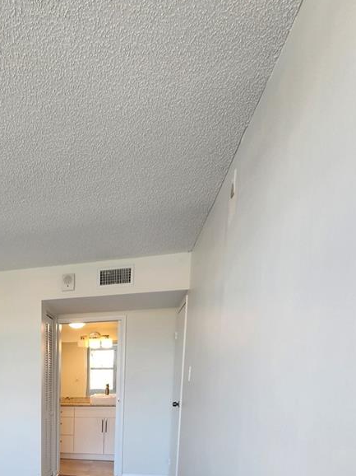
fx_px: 371
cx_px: 6
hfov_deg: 44.3
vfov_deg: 55.0
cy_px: 445
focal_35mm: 27
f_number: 2.2
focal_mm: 2.2
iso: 100
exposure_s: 1/60
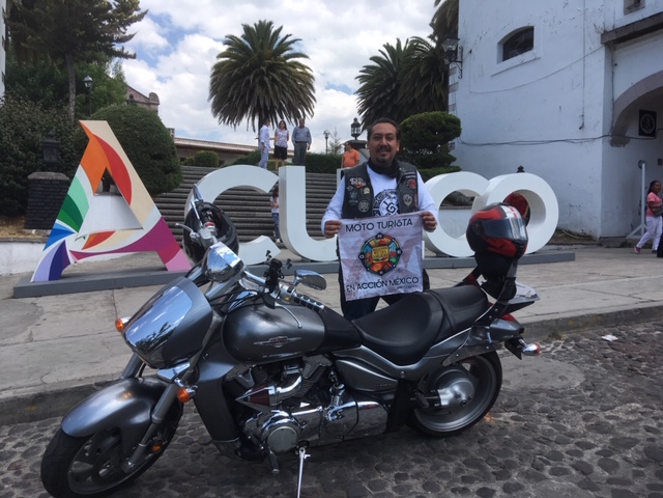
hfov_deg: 61.7
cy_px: 249
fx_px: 555
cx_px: 332
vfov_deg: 48.2
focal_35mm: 29
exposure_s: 1/950
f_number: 2.2
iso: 25
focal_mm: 4.15
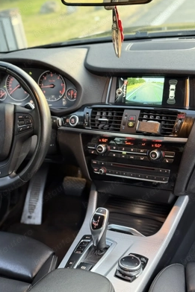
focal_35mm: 51
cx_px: 87
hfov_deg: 26.4
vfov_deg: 38.9
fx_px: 415
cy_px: 146
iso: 320
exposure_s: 1/38
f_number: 1.78
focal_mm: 6.76
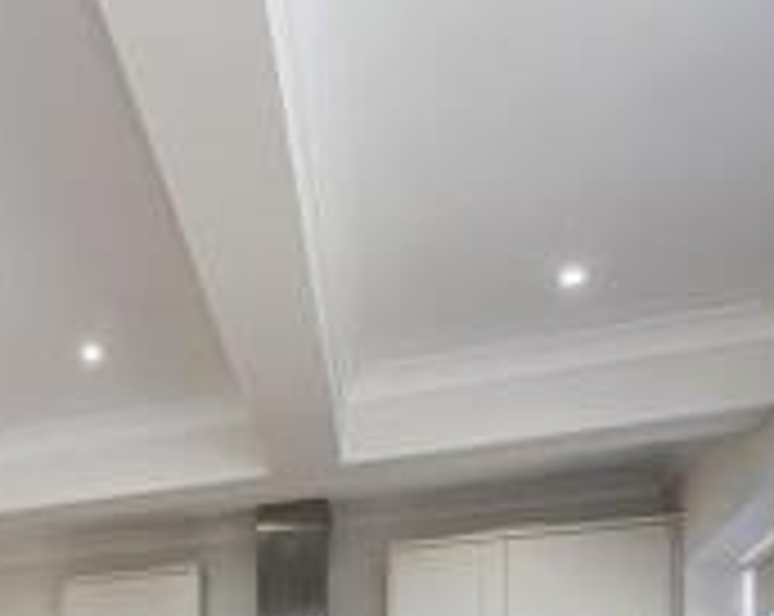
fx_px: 983
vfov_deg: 28.5
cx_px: -70
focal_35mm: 43
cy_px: 803
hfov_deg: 36.6
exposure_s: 1/30
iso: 320
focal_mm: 12
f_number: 9
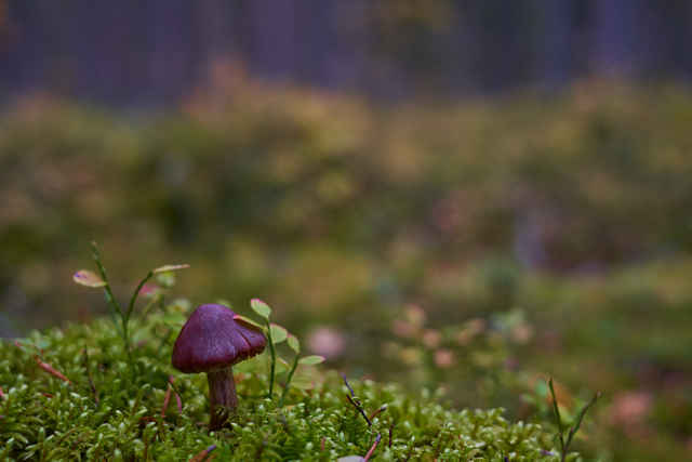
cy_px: 231
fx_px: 673
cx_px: 346
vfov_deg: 37.9
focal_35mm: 35
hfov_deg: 54.4
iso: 100
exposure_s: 1/13
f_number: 2.8
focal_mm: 35
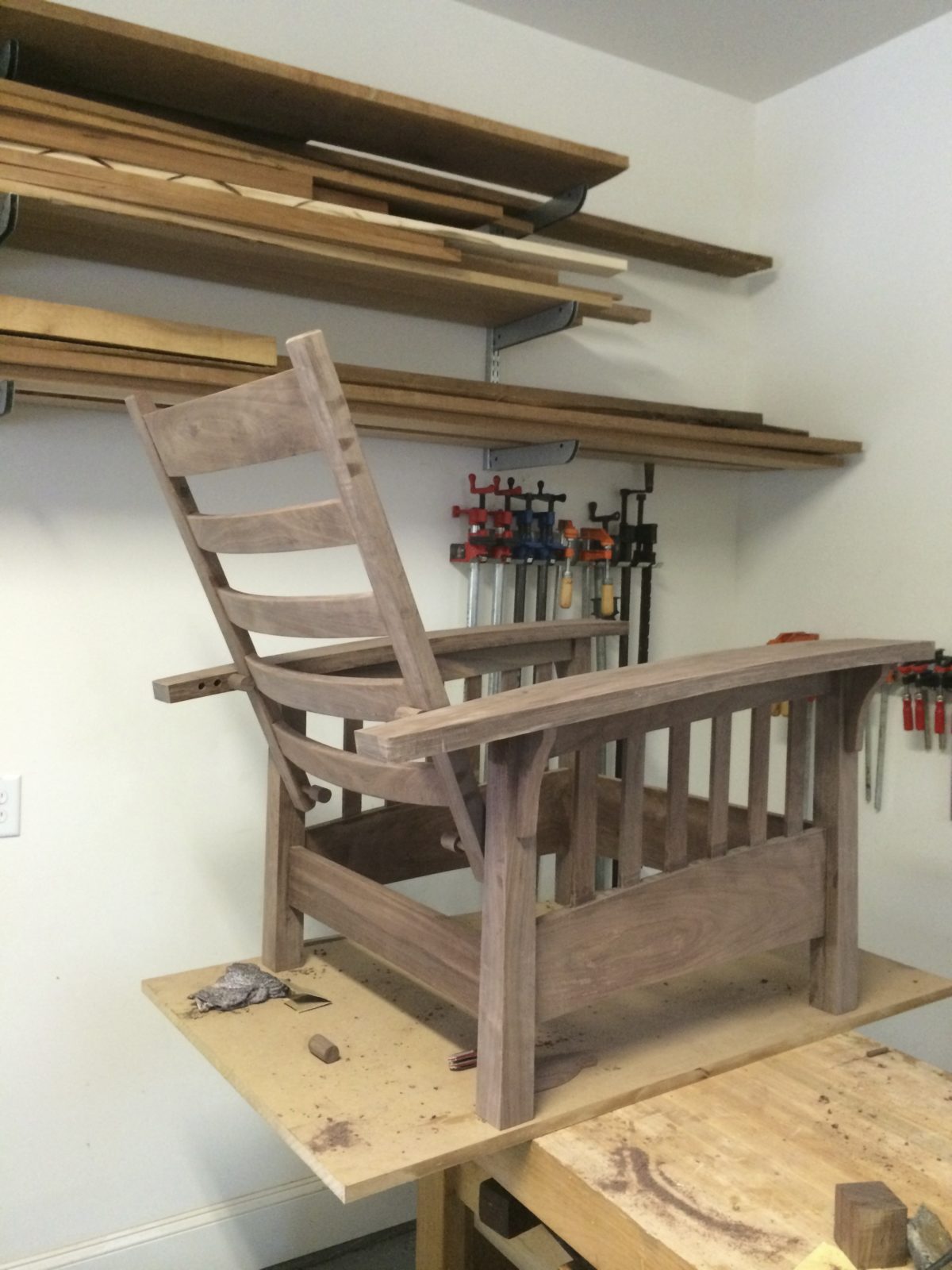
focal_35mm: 30
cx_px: 476
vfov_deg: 60.0
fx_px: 1100
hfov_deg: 46.8
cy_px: 635
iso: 400
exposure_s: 1/30
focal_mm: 4.12
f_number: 2.2
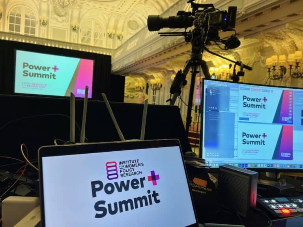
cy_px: 114
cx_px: 152
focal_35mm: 26
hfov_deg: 67.3
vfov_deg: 53.1
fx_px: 228
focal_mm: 5.7
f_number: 1.5
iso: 80
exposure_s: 1/60
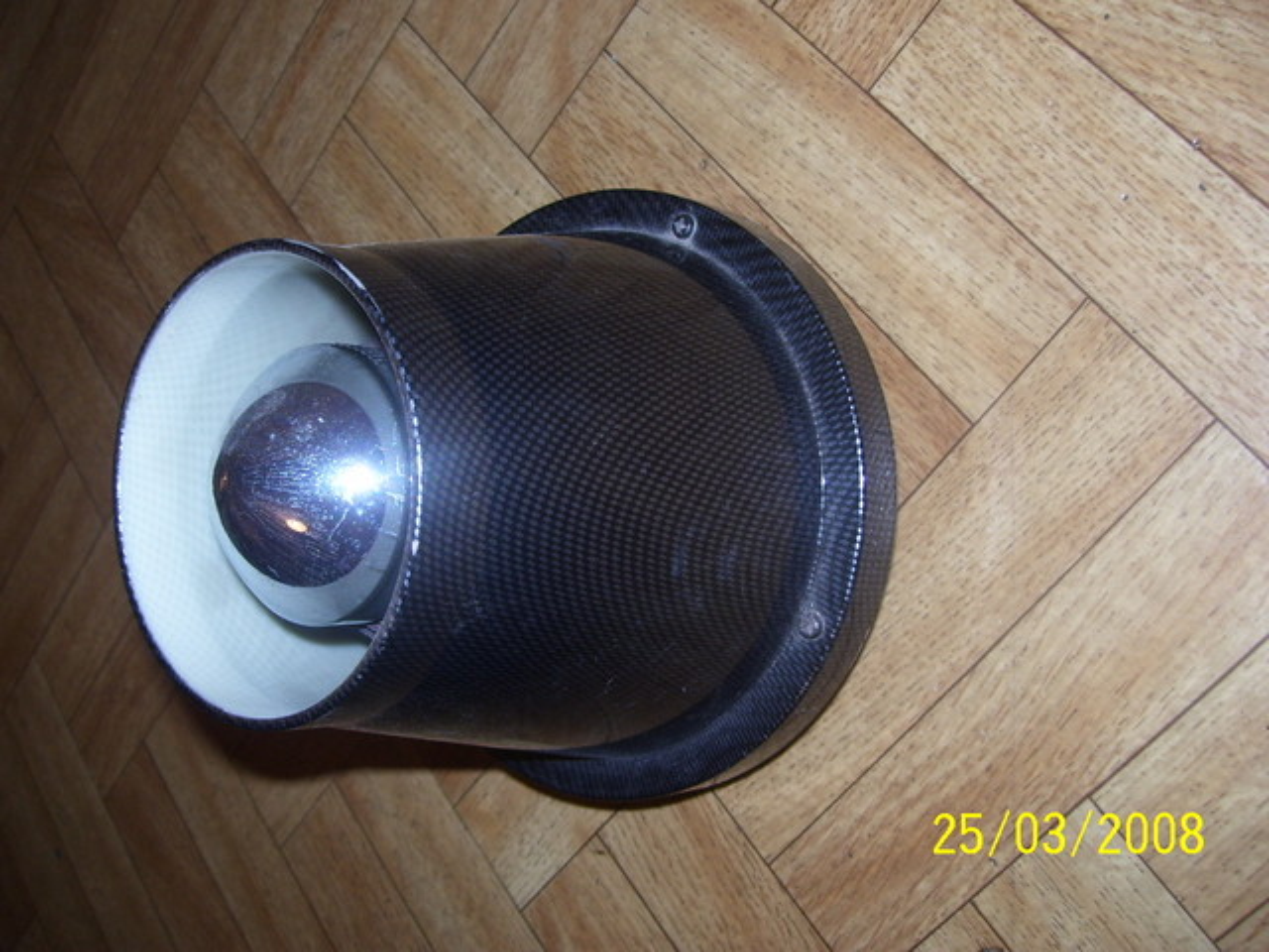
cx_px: 634
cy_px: 476
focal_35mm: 36
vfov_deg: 39.7
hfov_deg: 51.4
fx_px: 1320
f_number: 2.7
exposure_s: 1/60
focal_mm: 6
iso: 80
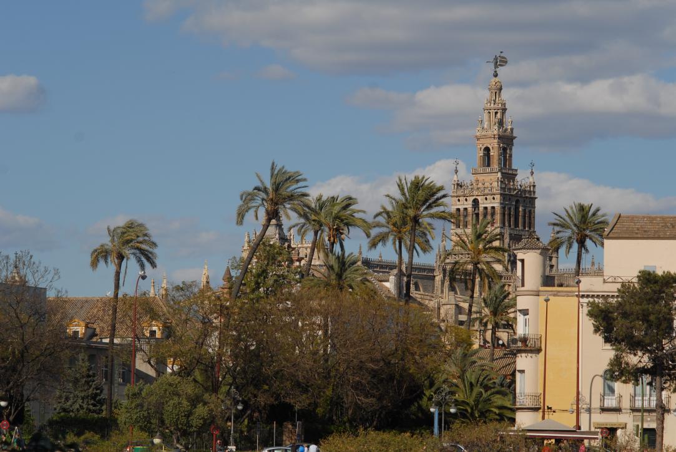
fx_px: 2961
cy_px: 226
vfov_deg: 8.7
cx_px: 338
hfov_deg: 13.0
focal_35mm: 158
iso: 100
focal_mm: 105
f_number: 8
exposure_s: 1/640
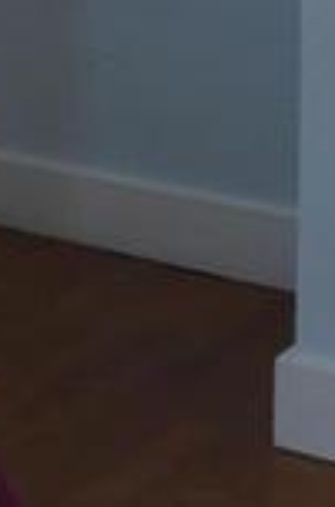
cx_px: -620
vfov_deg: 12.2
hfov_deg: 7.5
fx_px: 2286
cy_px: -171
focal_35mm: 163
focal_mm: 16
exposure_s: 1/60
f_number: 4
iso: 100
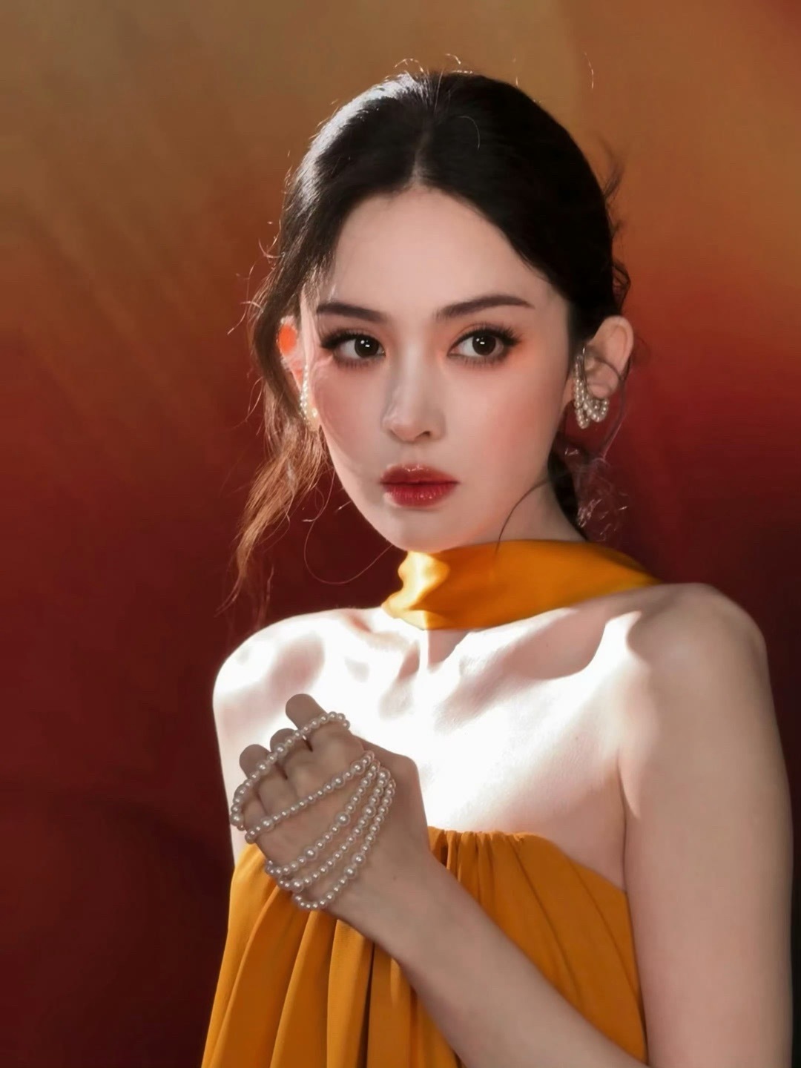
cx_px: 400
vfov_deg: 67.3
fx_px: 802
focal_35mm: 26
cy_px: 534
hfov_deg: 53.1
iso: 125
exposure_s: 1/60
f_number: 1.5
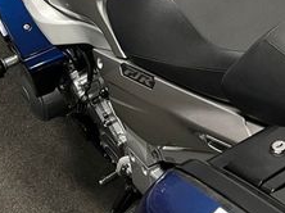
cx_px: 186
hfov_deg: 25.9
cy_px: -38
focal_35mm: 75
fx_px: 617
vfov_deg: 18.6
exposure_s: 1/50
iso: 80
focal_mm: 5.1
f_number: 1.6
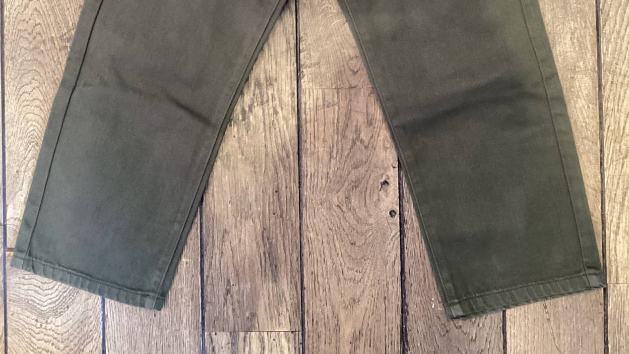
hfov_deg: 44.6
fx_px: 767
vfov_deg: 24.1
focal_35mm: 46
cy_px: -47
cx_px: 314
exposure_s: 1/50
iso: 250
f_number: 2.4
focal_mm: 3.3
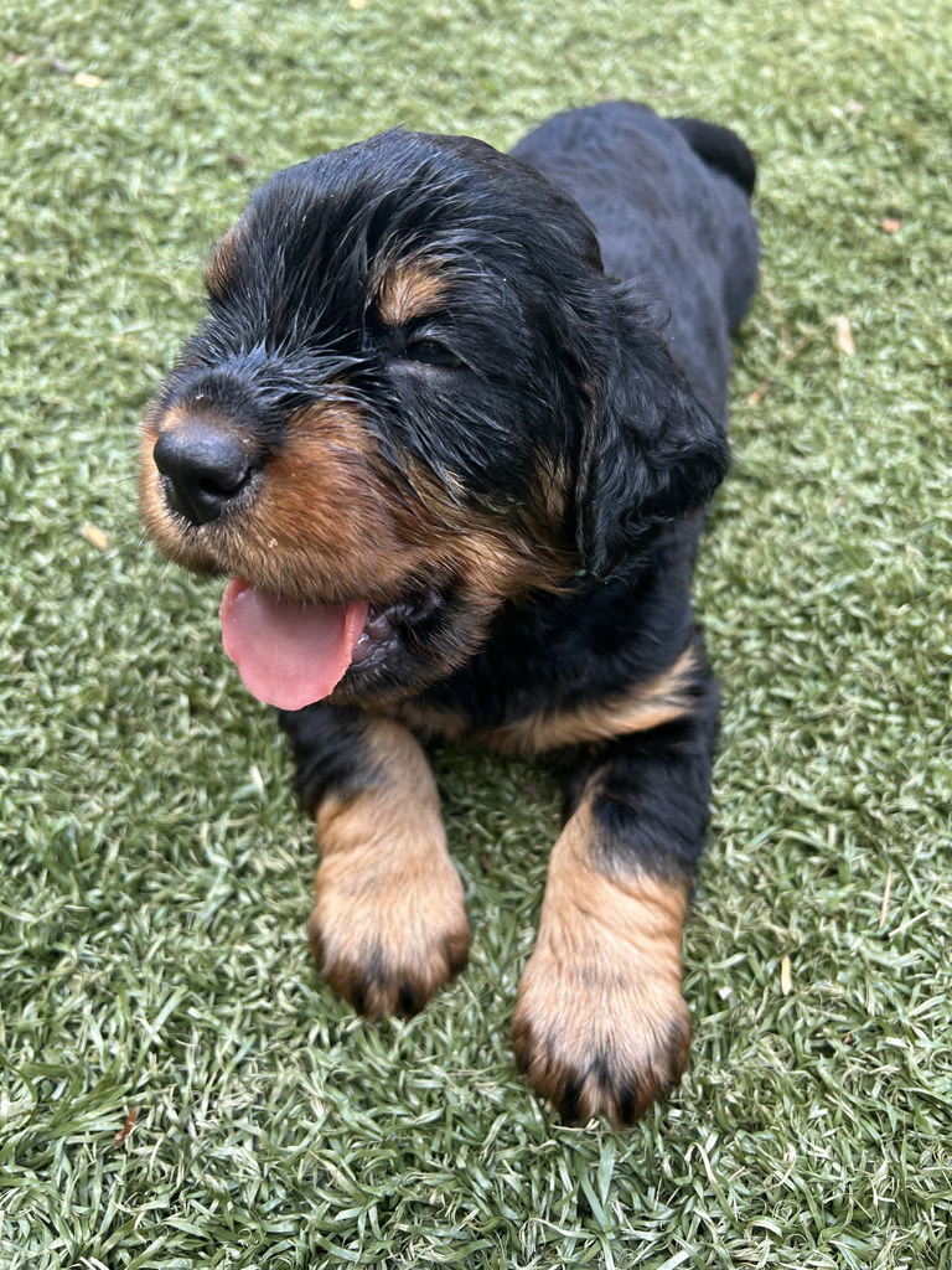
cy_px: 635
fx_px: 953
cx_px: 476
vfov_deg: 67.3
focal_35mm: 26
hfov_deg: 53.1
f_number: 1.5
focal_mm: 5.7
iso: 50
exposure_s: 1/121
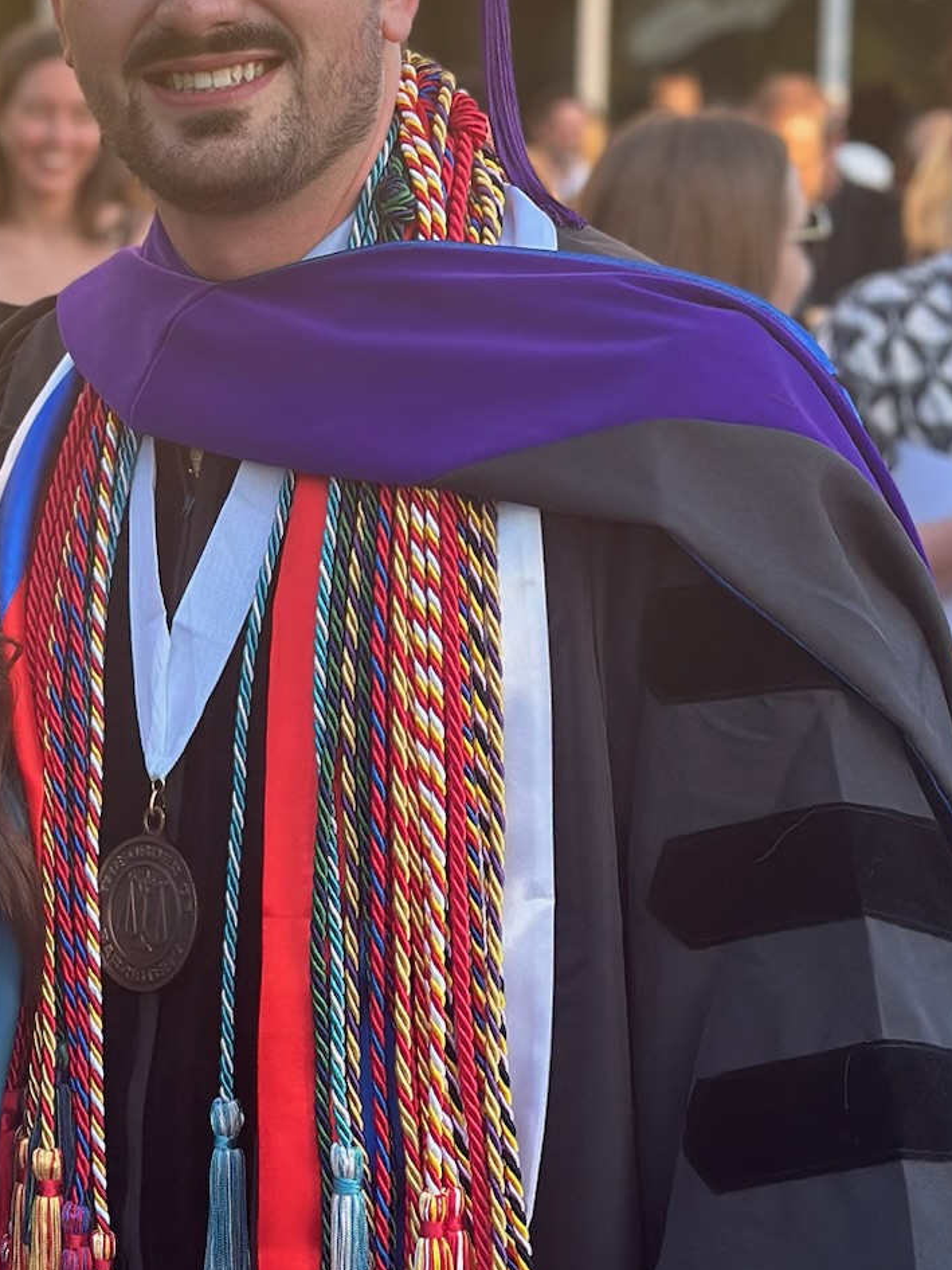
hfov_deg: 14.1
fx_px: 3813
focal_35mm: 104
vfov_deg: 18.9
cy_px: 555
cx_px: 77
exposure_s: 1/380
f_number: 1.78
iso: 80
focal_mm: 6.86
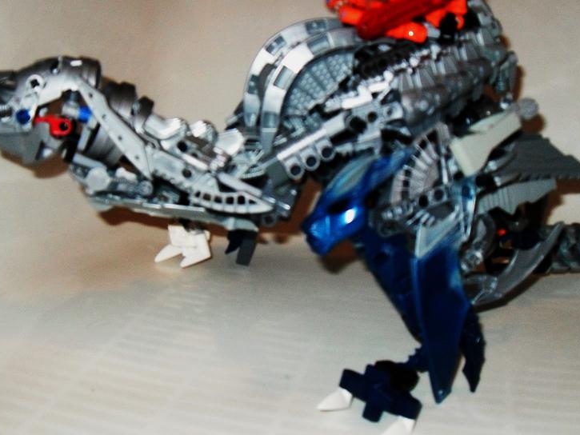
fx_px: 737
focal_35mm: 44
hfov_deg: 42.9
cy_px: 210
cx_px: 282
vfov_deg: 32.9
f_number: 2.8
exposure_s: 1/45
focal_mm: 6.2
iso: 400
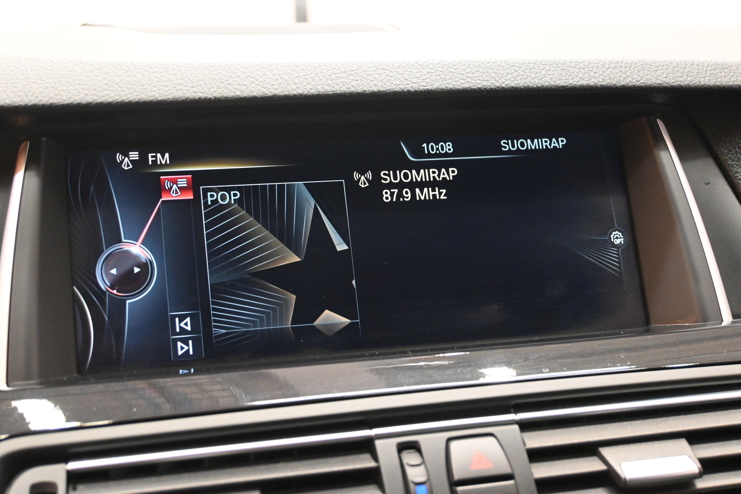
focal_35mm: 50
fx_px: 1019
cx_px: 370
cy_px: 247
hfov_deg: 40.0
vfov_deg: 27.3
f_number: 5
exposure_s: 1/50
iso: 5000
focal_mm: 33
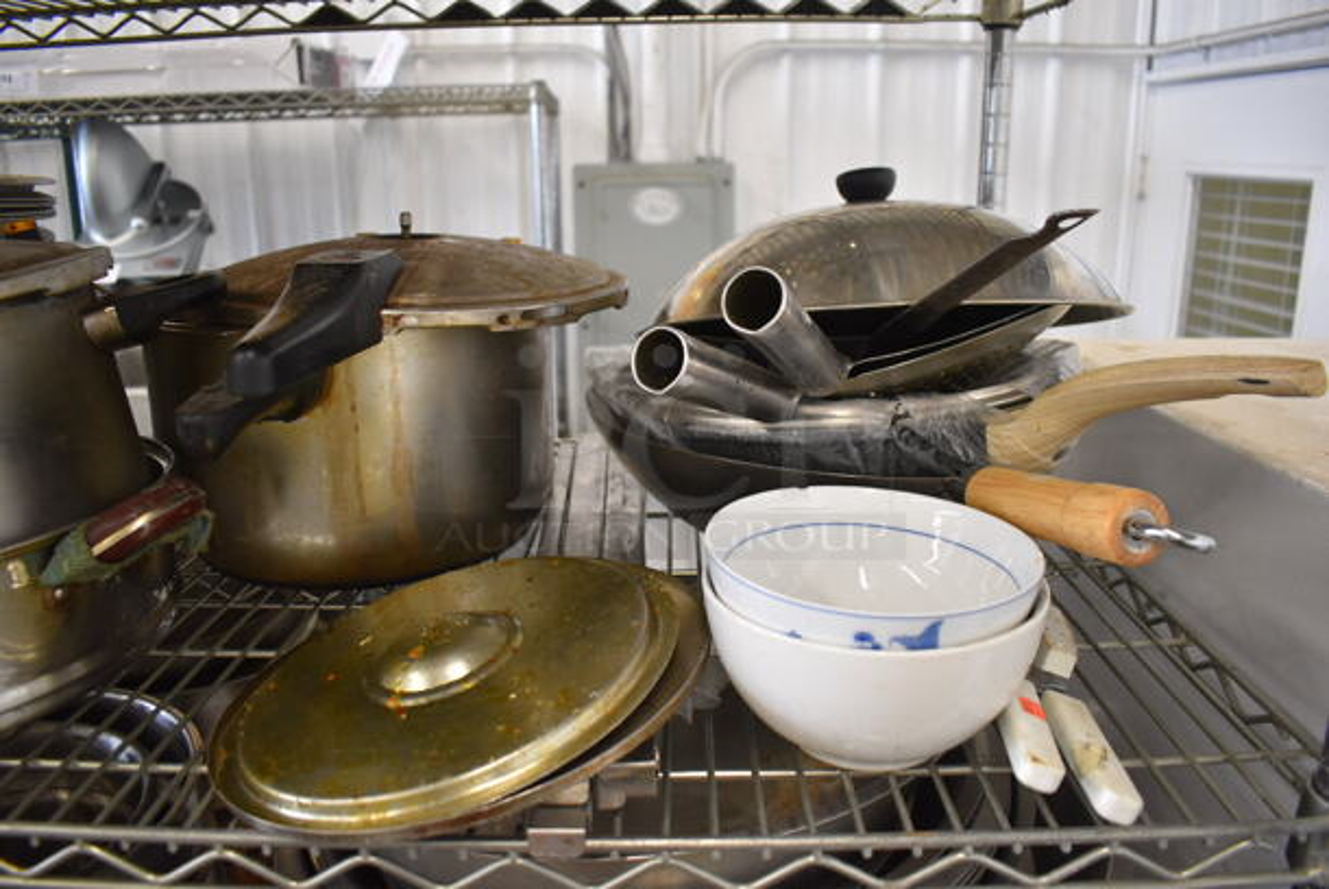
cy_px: 444
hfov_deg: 67.3
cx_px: 664
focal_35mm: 27
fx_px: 998
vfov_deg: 48.0
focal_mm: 18
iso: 1000
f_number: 3.5
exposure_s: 1/125
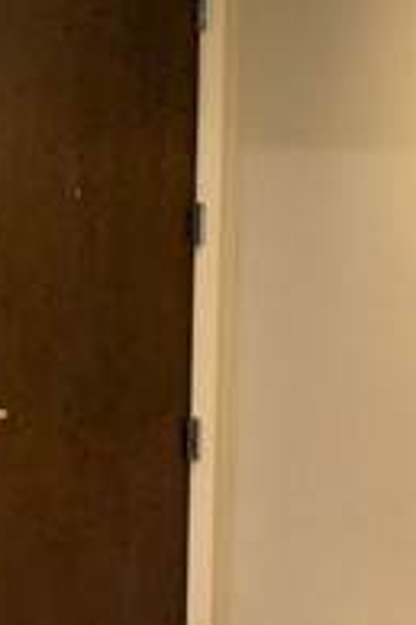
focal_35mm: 143
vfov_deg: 14.4
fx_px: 2483
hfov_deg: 7.6
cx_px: -1077
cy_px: 258
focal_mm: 4.25
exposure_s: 1/60
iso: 320
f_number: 1.8
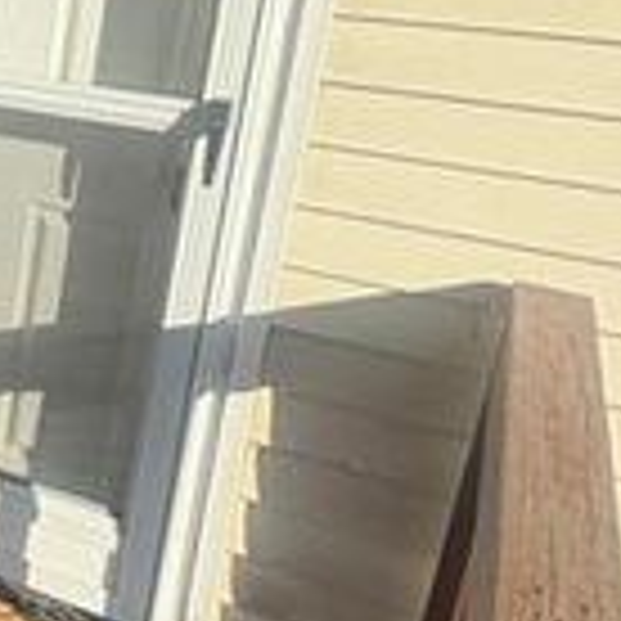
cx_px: -486
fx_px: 1218
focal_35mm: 60
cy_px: 142
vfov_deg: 28.1
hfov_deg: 20.5
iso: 40
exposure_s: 1/1709
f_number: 2.2
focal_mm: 2.22
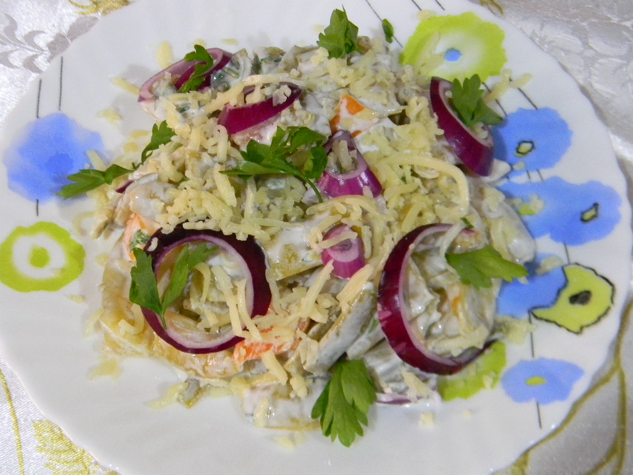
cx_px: 316
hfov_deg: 40.4
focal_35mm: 47
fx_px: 859
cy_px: 238
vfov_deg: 30.9
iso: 552
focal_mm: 8.6
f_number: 3.9
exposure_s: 1/30
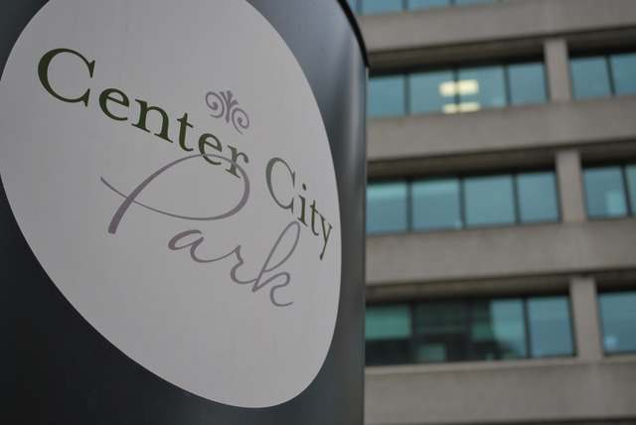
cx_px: 318
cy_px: 212
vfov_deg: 22.7
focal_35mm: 60
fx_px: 1061
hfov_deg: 33.4
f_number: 5.6
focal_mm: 40
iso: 200
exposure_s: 1/125
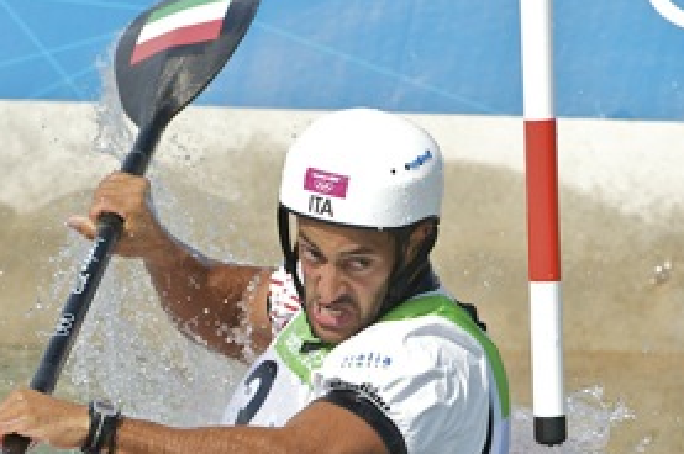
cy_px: 386
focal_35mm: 437
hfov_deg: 4.7
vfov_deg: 3.1
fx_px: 8293
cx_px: 420
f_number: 5
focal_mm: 195
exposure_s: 1/2000
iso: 320
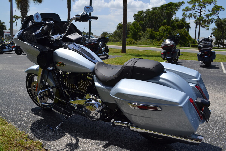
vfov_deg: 40.0
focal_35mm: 33
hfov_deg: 57.2
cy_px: 76
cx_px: 113
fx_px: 207
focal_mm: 22
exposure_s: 1/320
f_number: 9
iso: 100
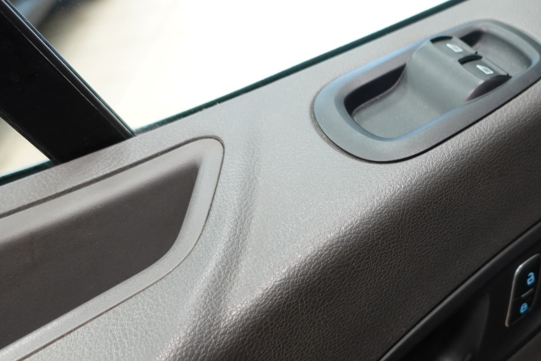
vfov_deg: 33.2
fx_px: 601
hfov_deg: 46.4
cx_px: 416
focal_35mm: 40
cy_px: 226
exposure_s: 1/30
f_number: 1.8
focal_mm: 9.4
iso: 320
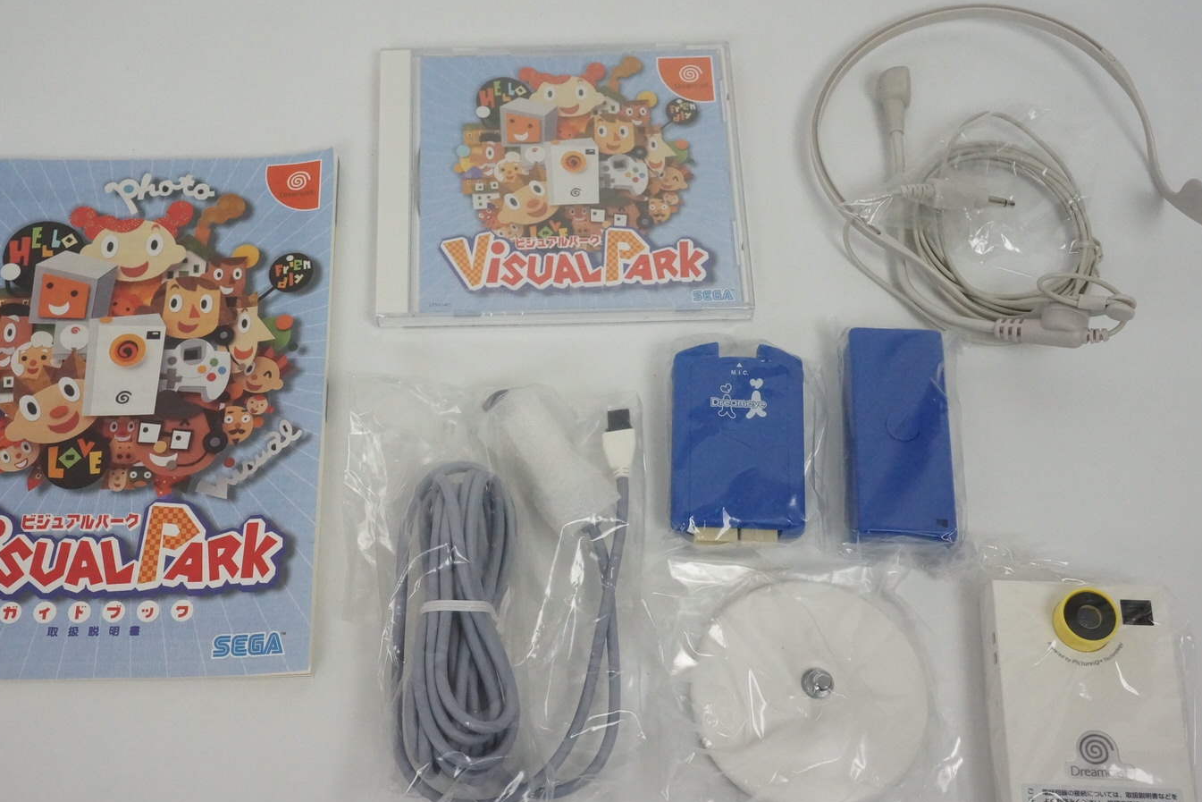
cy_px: 411
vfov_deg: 30.5
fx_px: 1469
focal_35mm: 44
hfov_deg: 44.5
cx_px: 558
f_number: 11
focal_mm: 25
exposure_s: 1/200
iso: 3200
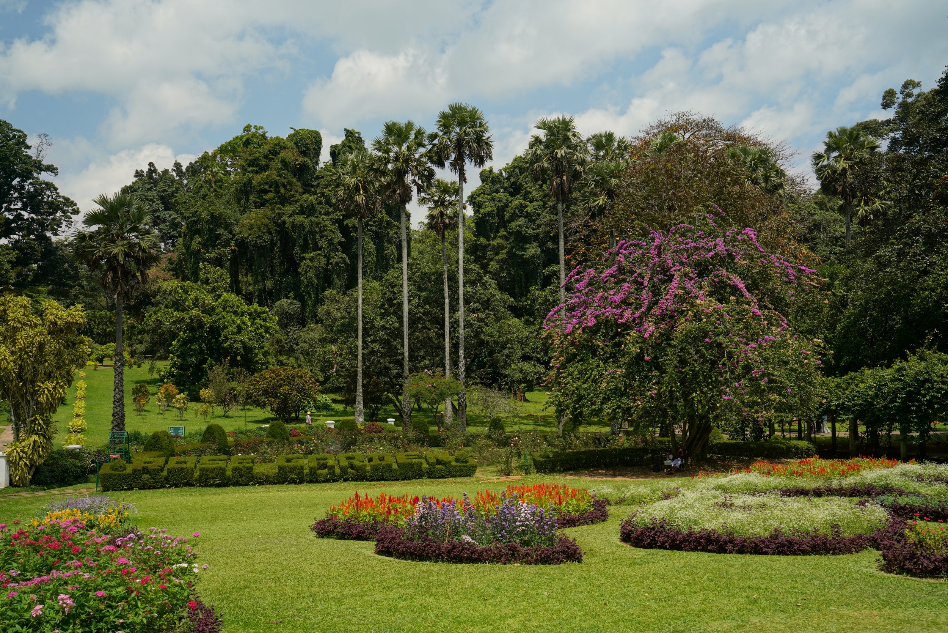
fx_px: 869
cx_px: 474
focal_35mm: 33
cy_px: 316
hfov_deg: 57.2
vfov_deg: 40.0
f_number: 6.3
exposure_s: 1/400
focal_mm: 33
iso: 200
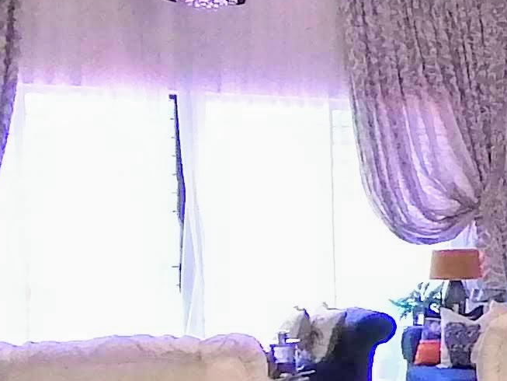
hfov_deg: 17.5
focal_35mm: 85
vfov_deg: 17.4
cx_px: 975
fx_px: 1245
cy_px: 220
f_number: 2.4
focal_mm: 1.78
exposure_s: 1/33.3
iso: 160
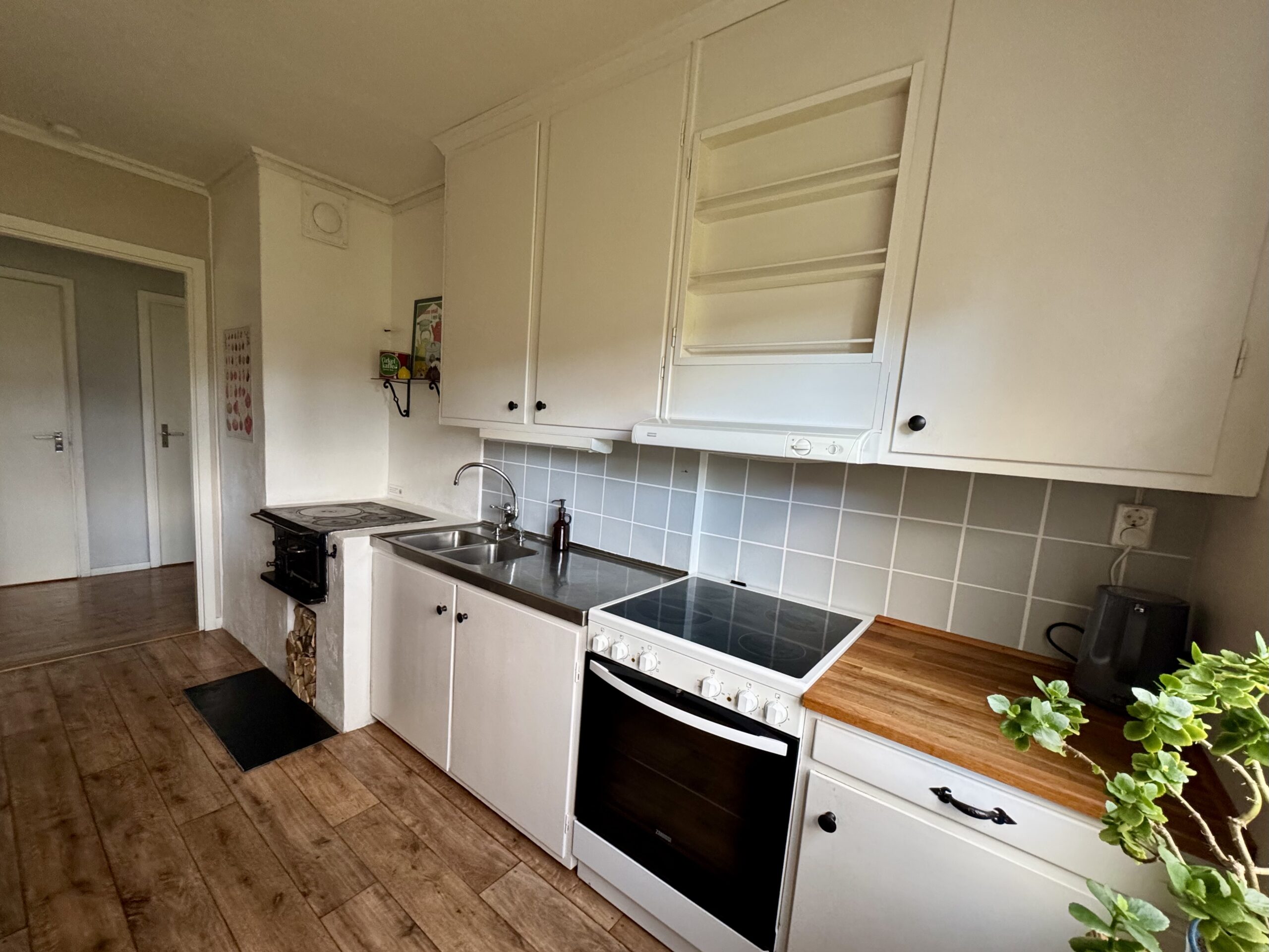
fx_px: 513
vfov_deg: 85.7
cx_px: 634
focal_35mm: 14
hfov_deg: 102.1
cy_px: 476
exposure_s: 1/85
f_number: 2.2
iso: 320
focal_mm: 2.22
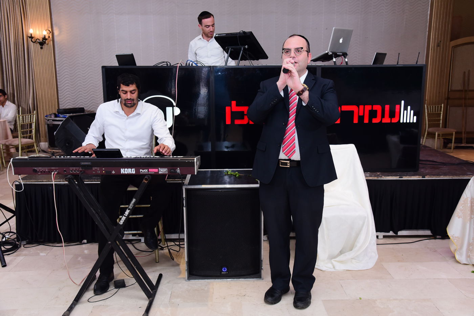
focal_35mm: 35
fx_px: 461
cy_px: 158
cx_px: 237
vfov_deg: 37.8
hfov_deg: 54.4
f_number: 5.6
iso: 1250
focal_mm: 35
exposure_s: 1/125
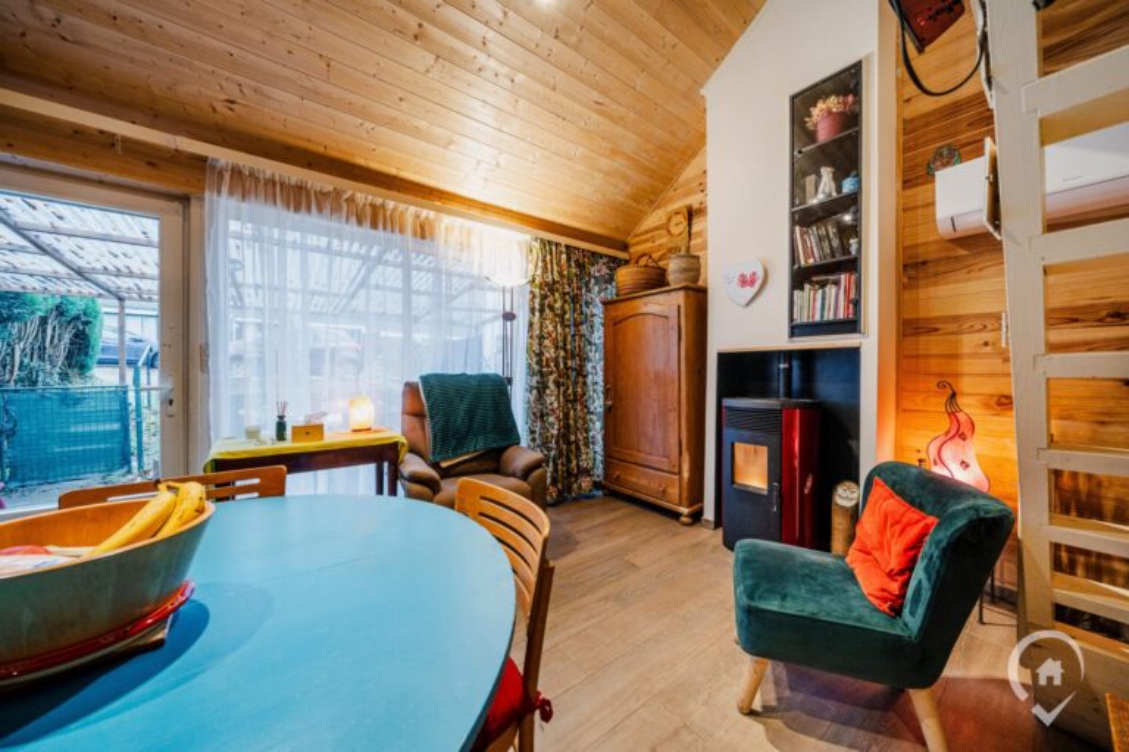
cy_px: 376
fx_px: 376
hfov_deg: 112.6
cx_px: 564
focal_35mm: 12
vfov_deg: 90.0
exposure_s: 1/10
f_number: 7.1
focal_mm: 12
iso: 500
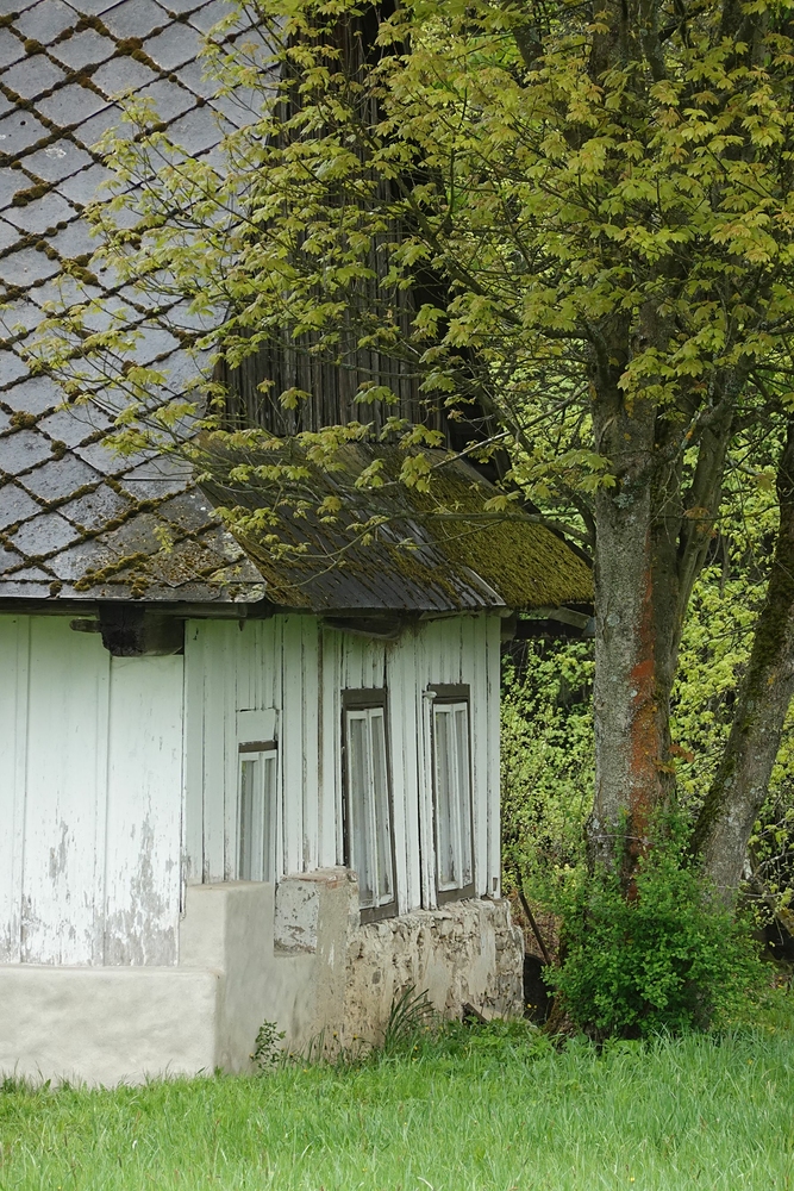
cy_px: 596
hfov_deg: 6.9
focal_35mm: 200
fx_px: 6614
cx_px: 397
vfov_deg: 10.3
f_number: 7.1
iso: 500
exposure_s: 1/200
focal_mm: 72
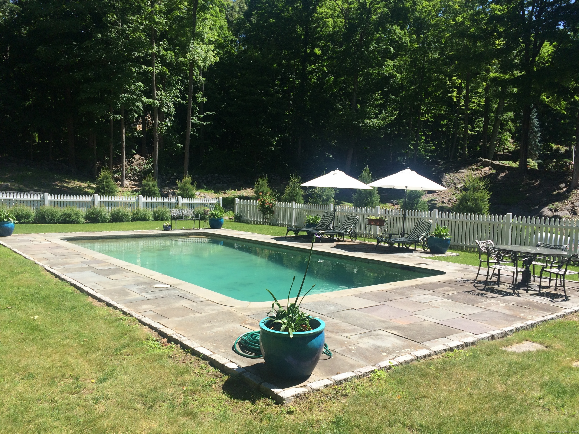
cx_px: 290
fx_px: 485
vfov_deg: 48.2
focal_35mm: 29
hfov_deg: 61.7
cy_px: 217
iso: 32
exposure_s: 1/1244
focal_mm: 4.15
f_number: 2.2
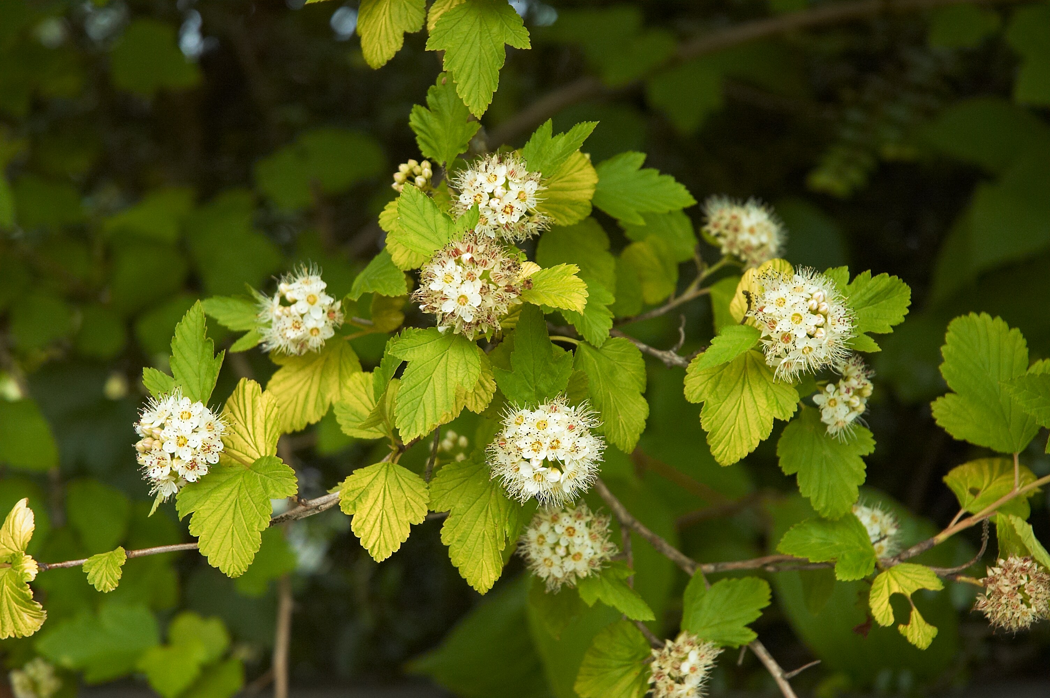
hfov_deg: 19.5
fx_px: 3060
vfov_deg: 13.0
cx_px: 525
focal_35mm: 105
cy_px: 349
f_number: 7.1
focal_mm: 70
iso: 500
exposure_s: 1/200
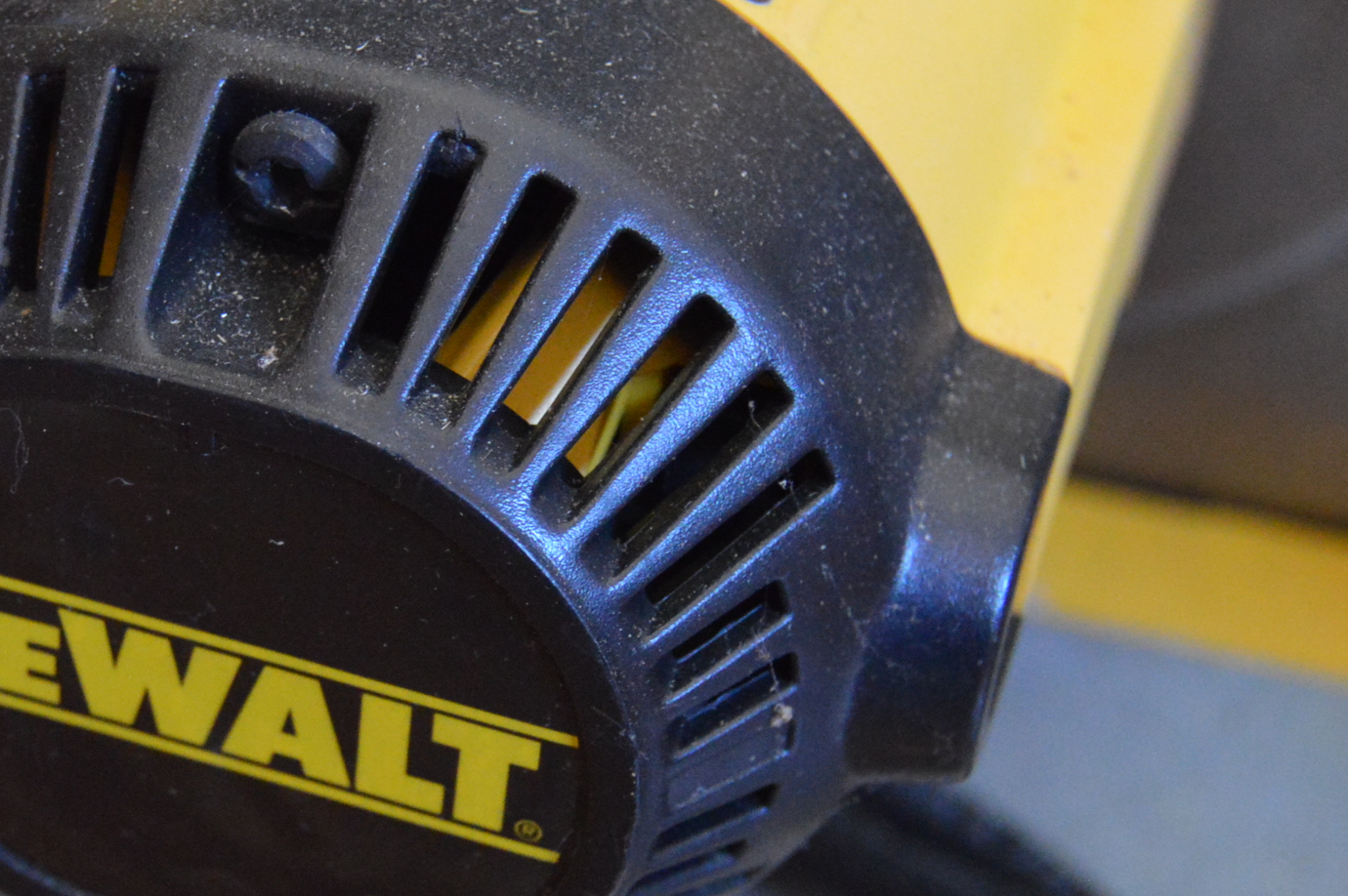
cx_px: 442
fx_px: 3180
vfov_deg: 16.0
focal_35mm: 85
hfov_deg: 23.8
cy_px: 545
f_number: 4
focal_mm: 26
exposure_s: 1/30
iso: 3200
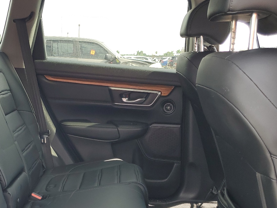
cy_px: 166
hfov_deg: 40.7
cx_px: 90
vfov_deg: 30.8
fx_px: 368
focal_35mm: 46
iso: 50
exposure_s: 1/222
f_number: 1.5
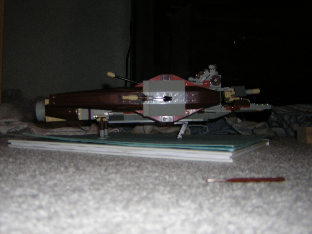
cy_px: 117
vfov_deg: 36.0
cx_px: 156
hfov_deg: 46.8
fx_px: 361
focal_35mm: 40
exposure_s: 1/60.1
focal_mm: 5.2
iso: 50
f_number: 2.7
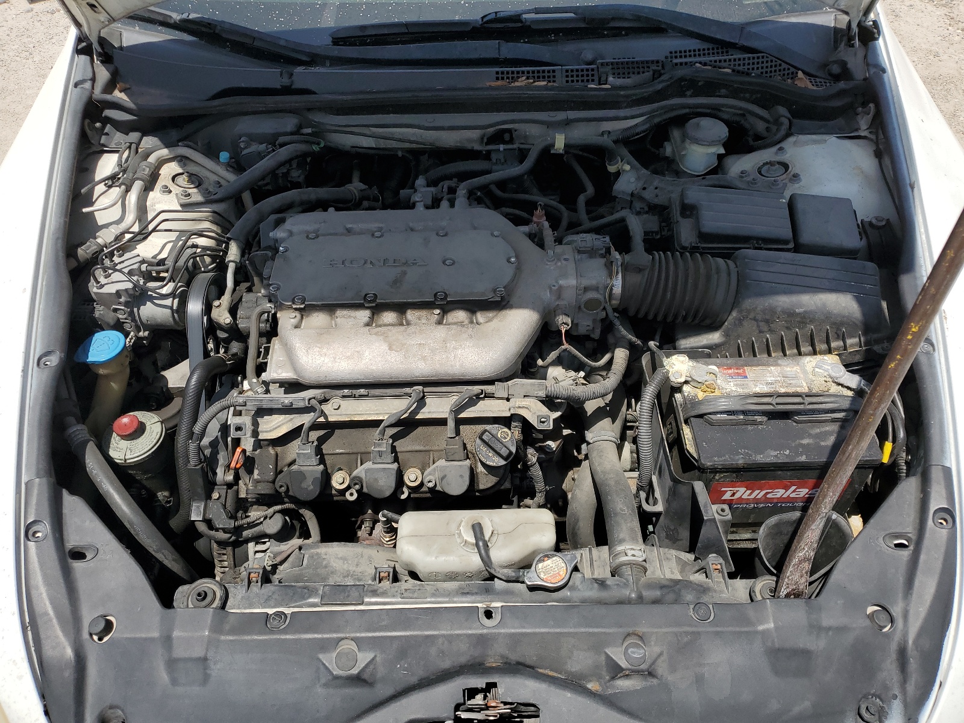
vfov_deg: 53.1
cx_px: 482
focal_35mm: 26
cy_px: 362
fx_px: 724
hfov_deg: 67.3
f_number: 1.5
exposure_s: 1/5000
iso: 50
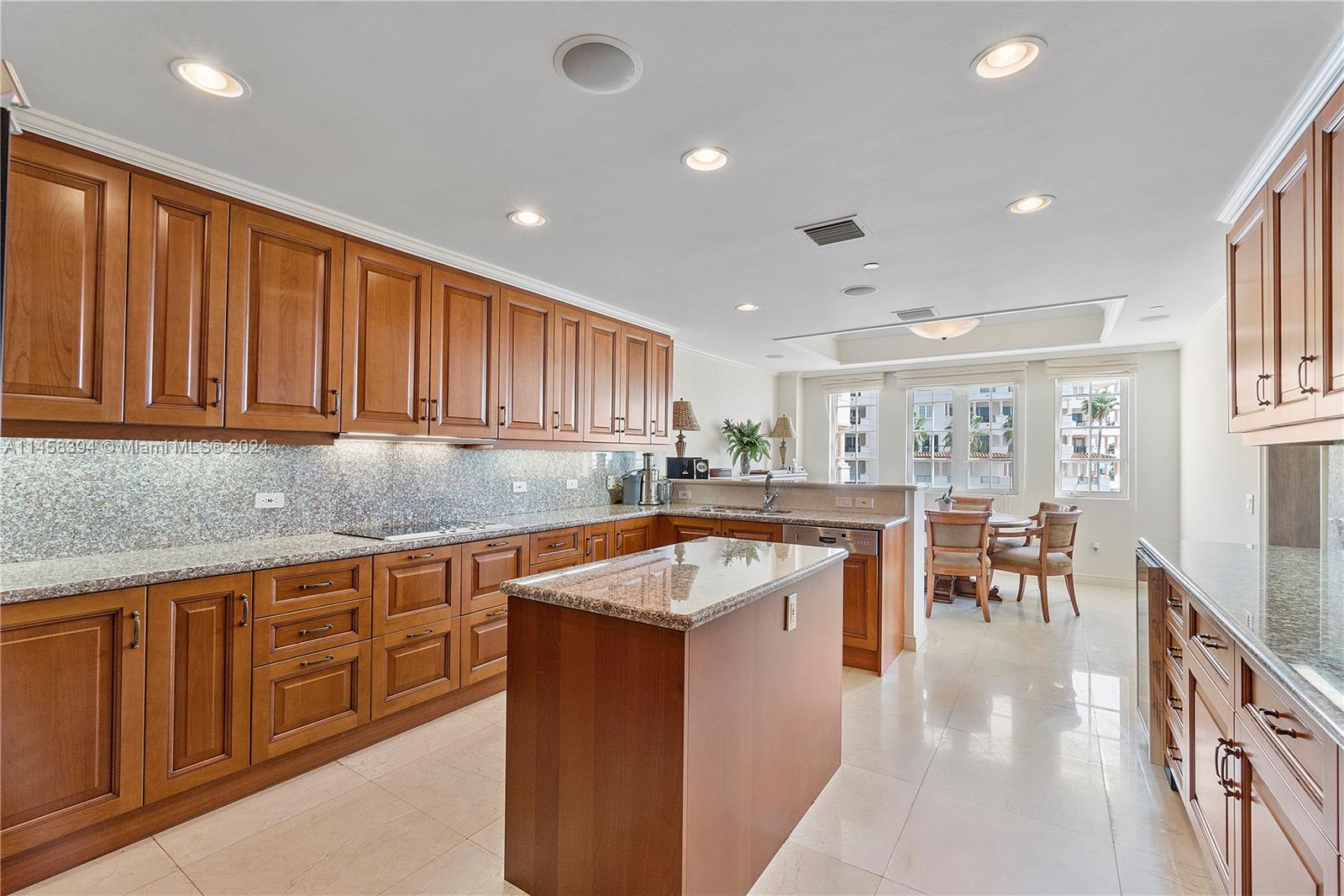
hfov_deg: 100.4
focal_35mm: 15
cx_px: 672
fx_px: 560
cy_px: 448
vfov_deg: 77.3
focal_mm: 10
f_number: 11
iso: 160
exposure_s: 1/8
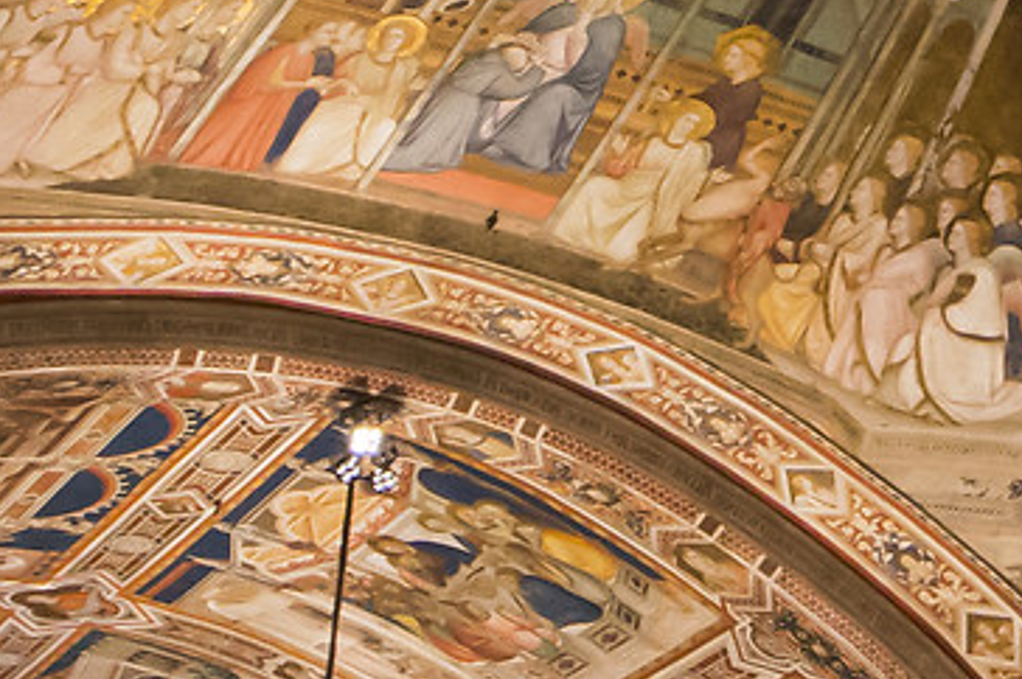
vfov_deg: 13.1
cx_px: 884
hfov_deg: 20.3
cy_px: -309
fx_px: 2808
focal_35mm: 99
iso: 1600
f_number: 6.3
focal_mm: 10
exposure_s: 1/13
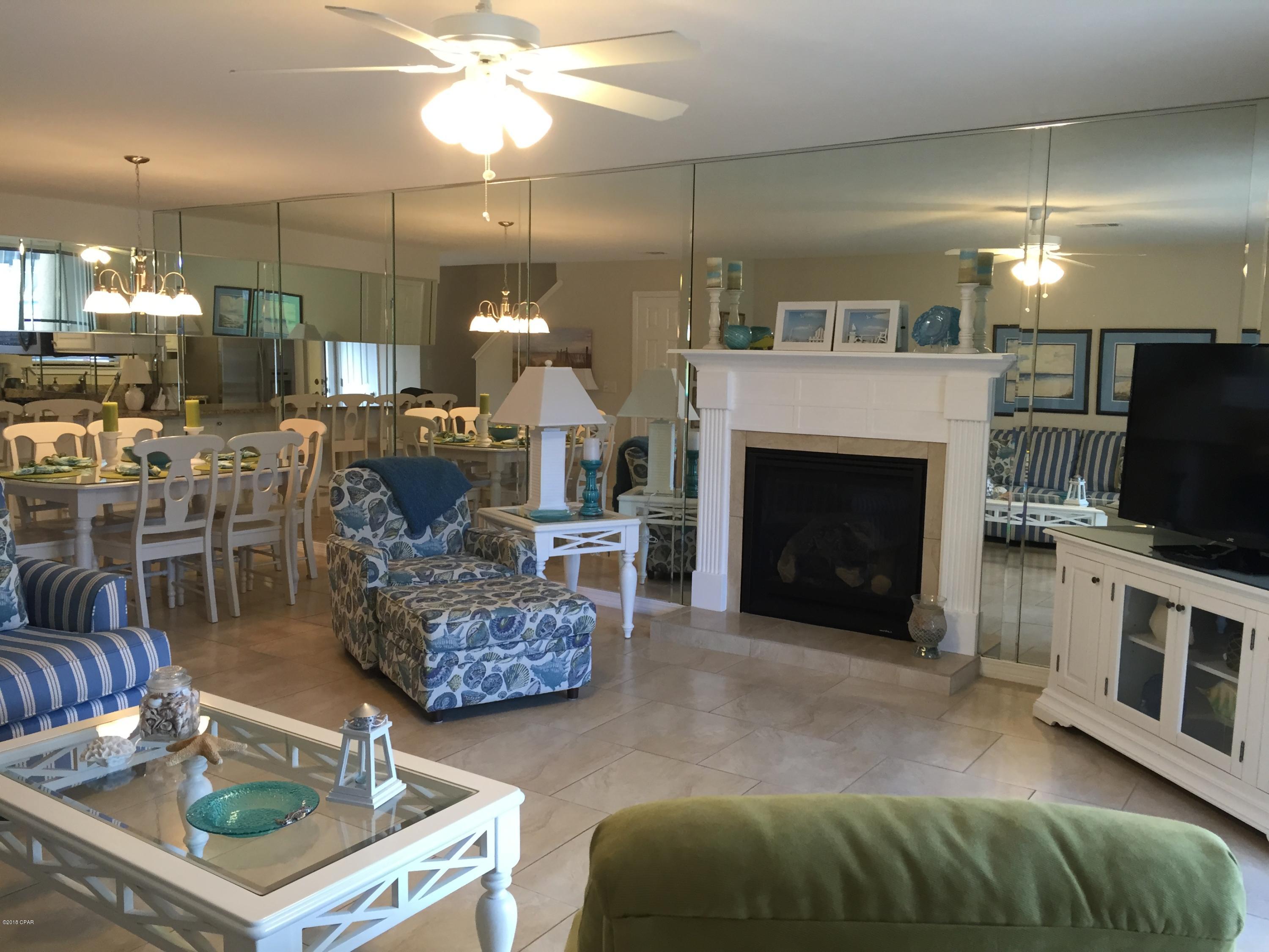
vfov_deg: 48.2
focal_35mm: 29
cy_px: 476
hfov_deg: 61.7
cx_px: 634
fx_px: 1063
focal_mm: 4.15
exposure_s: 1/30
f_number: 2.2
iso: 80
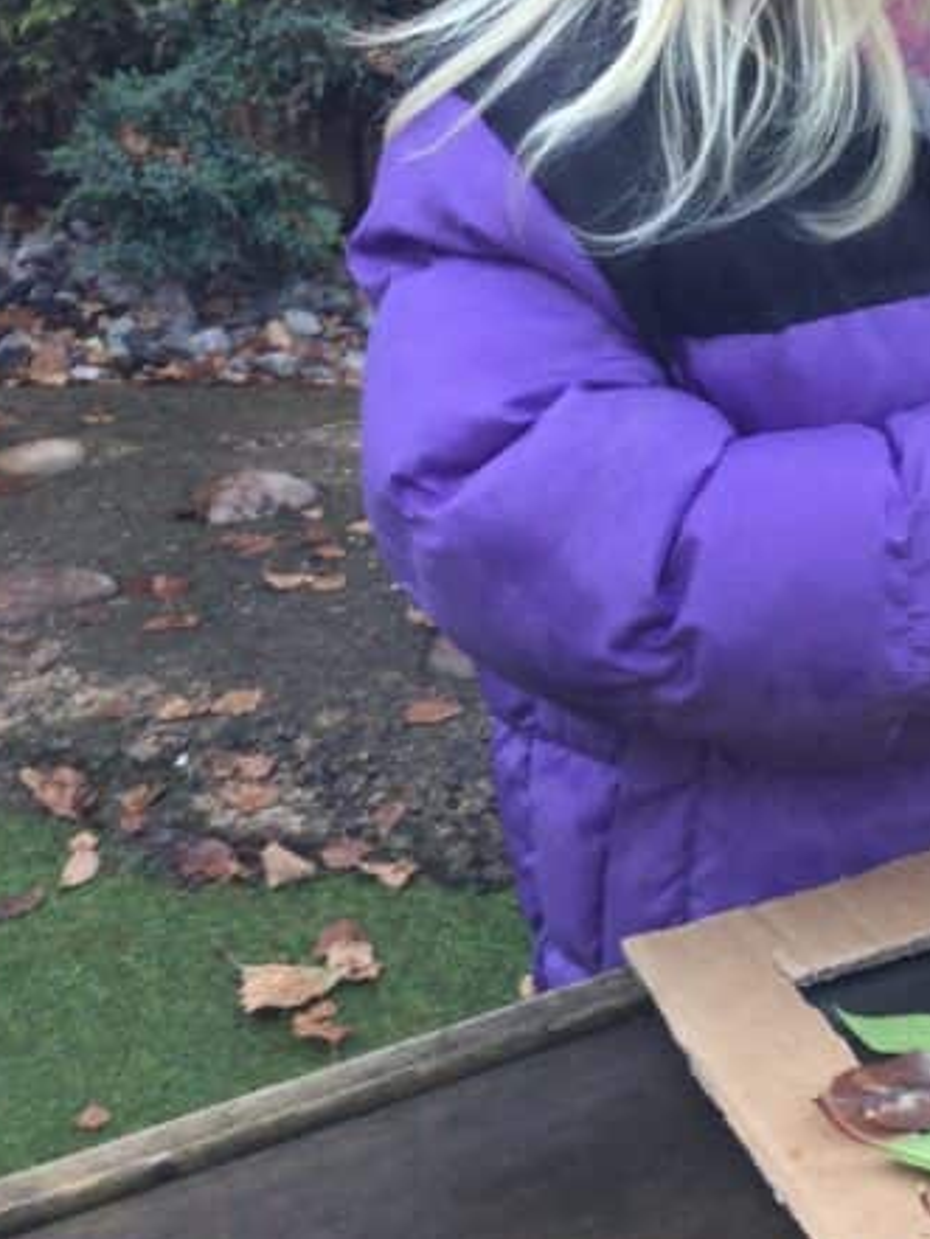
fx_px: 2578
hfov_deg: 20.0
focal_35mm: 72
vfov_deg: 27.0
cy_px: 514
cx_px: 863
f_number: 2.4
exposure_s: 1/50
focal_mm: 3.3
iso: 32
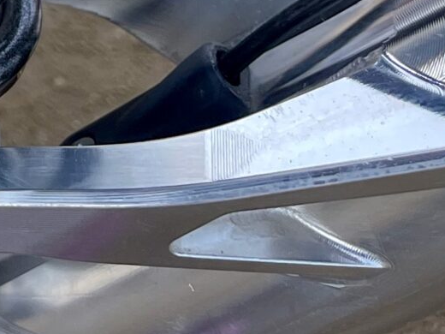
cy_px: -472
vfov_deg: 10.4
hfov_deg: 13.5
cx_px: -475
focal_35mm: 123
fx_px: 1581
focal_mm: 5.1
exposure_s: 1/709
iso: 32
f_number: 1.6
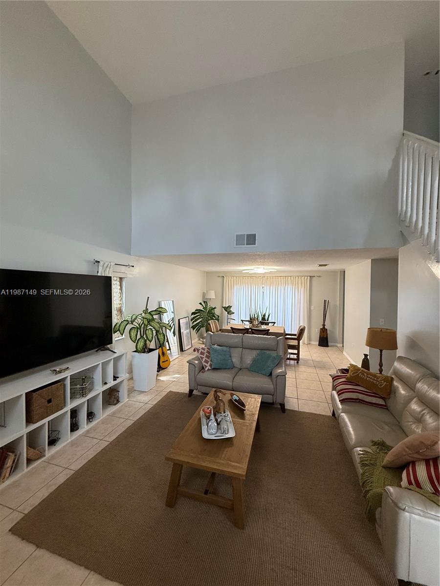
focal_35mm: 14
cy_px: 293
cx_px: 220
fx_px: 237
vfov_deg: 102.1
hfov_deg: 85.7
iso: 250
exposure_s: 1/120
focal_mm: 2.22
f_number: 2.2
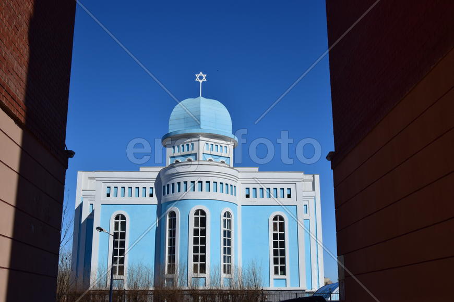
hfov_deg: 46.4
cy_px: 151
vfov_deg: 31.9
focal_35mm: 42
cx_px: 227
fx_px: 530
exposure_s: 1/400
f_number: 10
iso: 100
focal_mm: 28
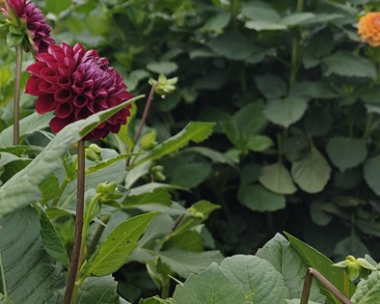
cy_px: -10
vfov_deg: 21.0
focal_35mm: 70
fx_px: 787
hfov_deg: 22.6
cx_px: -179
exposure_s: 1/763
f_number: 1.6
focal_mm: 6.06
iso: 50
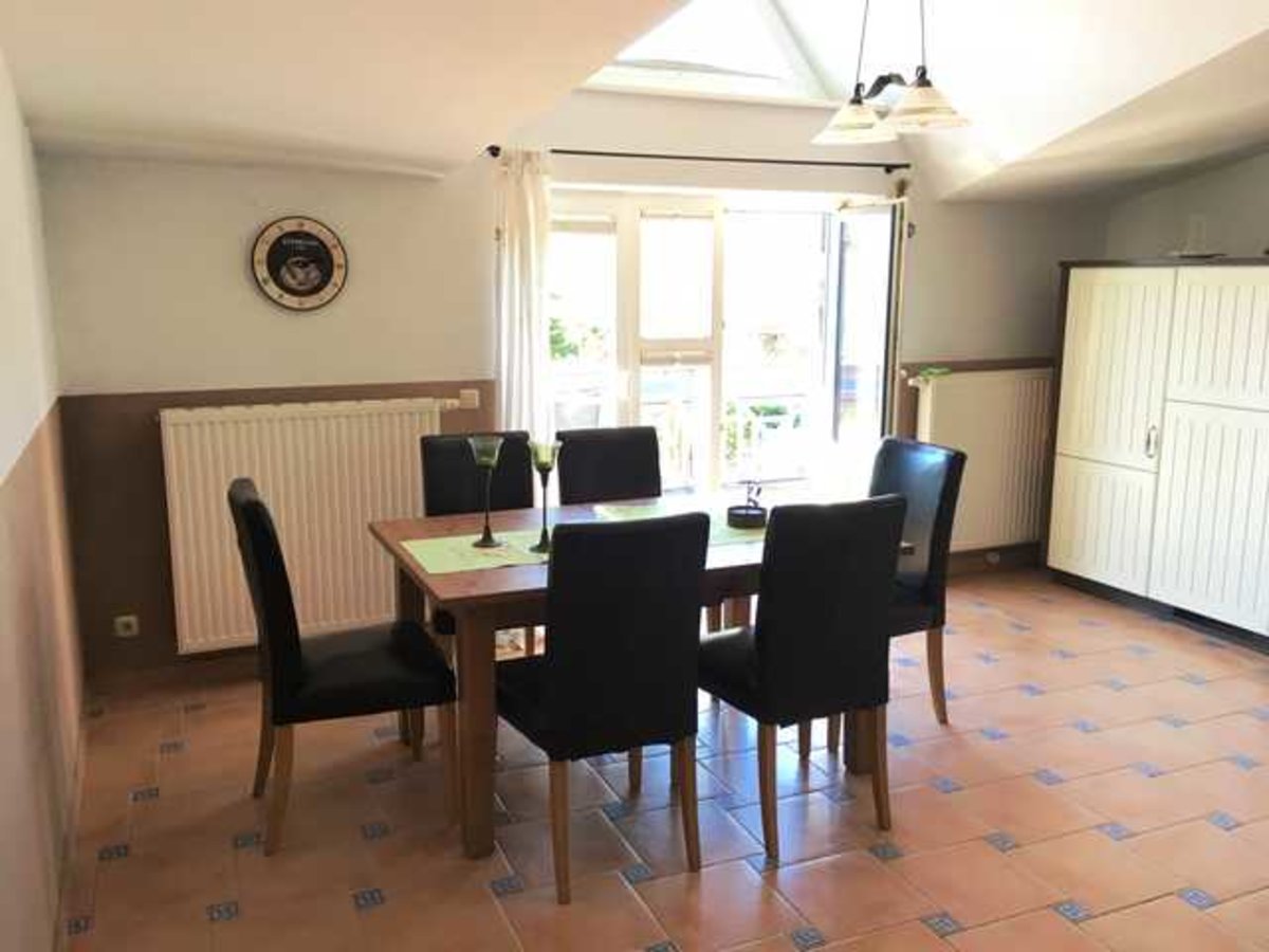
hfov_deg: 61.7
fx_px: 1063
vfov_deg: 48.2
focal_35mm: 29
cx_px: 634
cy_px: 476
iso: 40
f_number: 2.2
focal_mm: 4.15
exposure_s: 1/33
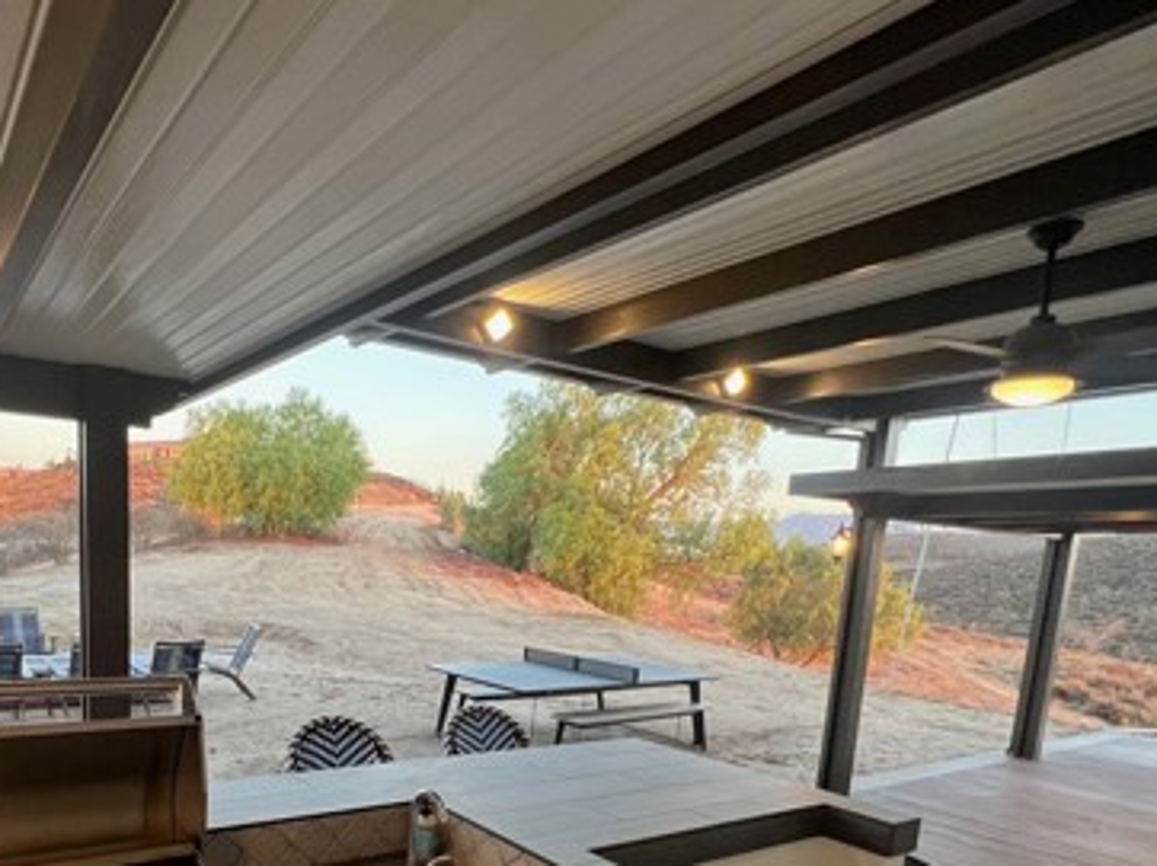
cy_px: 690
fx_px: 768
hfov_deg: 72.3
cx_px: 412
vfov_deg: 54.8
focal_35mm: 23
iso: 125
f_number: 1.8
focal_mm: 1.57
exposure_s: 1/120
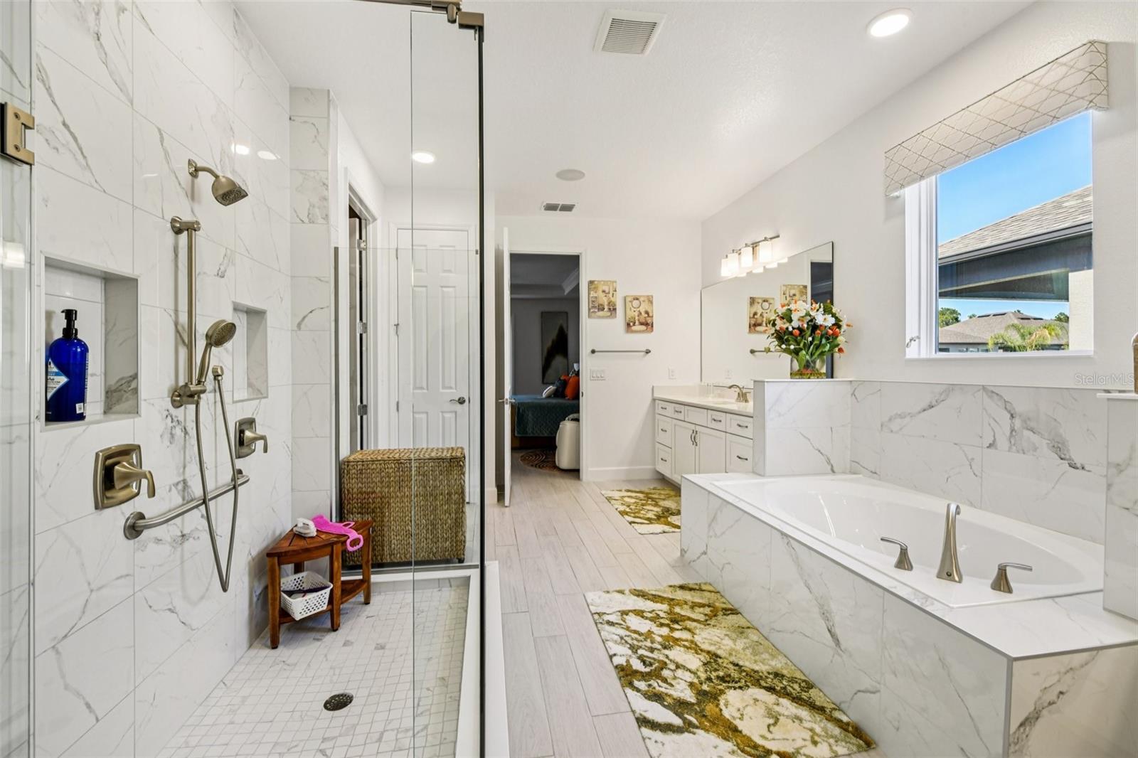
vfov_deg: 81.2
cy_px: 379
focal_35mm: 14
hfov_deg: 104.3
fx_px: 442
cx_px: 569
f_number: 8
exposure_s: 1/30
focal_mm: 14
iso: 400
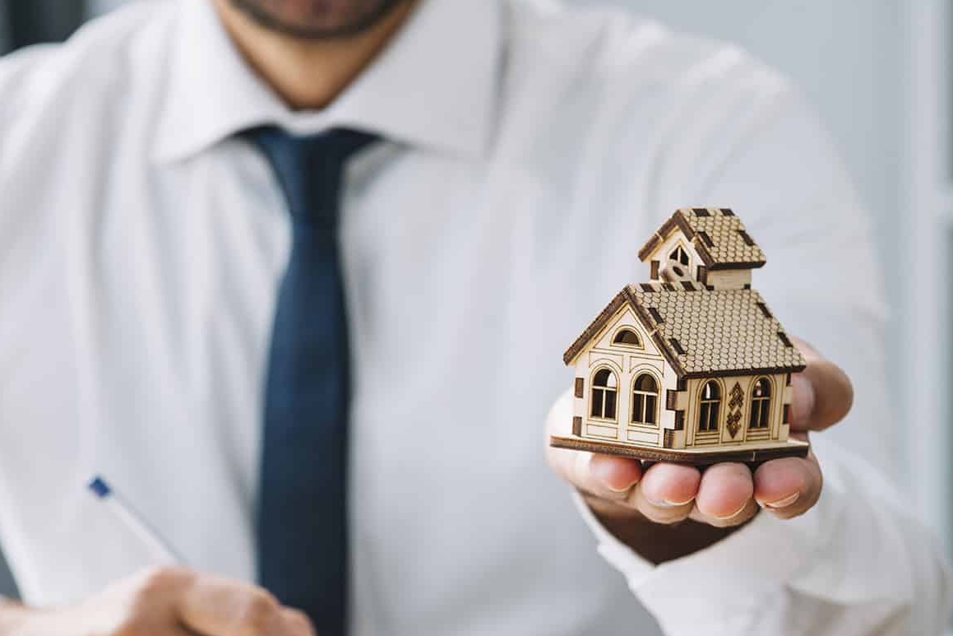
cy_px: 425
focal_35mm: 145
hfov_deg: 14.1
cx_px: 372
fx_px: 3839
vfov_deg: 9.5
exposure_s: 1/160
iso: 250
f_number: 7.1
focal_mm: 105
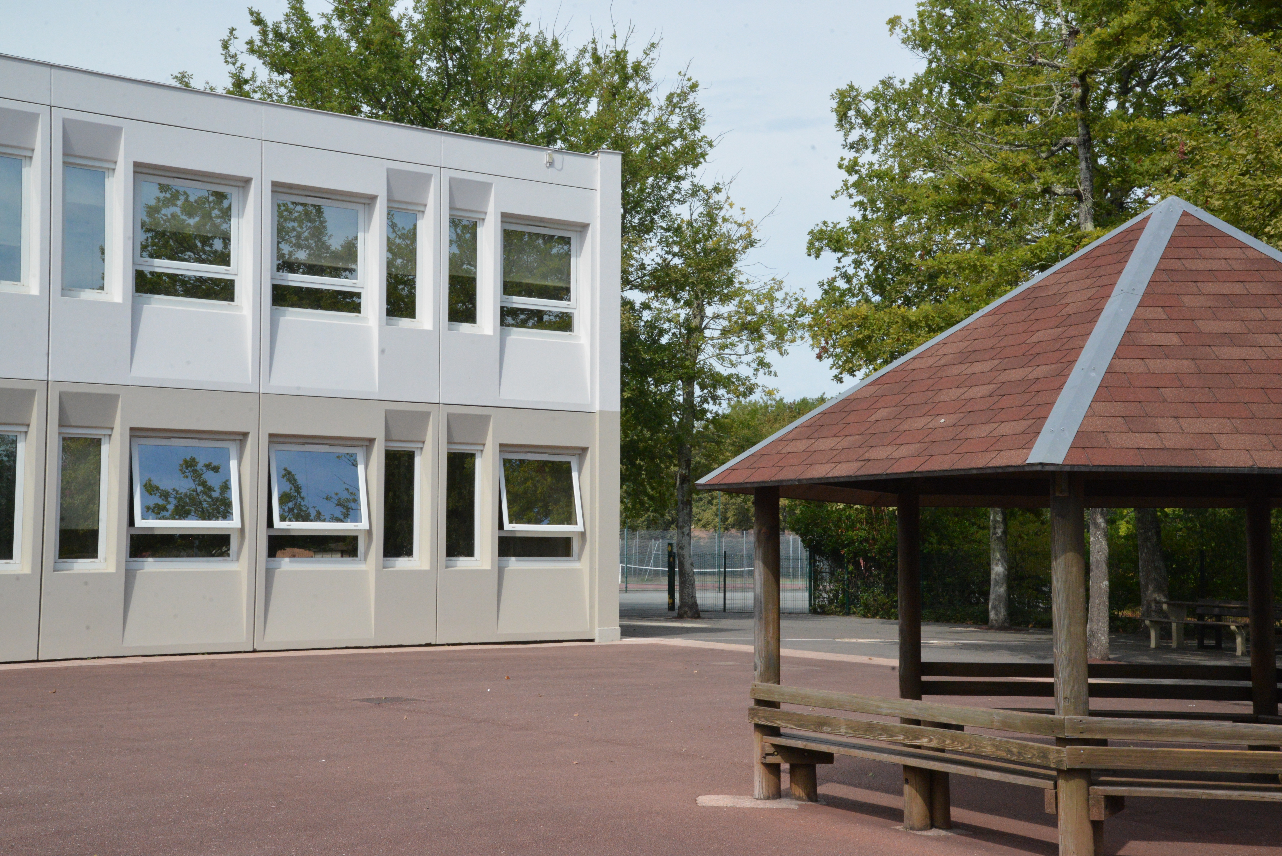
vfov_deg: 26.0
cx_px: 641
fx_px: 1852
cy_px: 428
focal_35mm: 52
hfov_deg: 38.2
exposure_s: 1/1600
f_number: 20
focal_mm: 52
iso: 4000
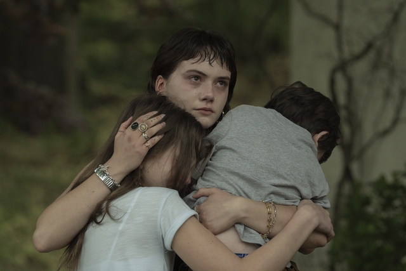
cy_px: 136
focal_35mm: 200
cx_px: 203
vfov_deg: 6.9
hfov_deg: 10.3
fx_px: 2256
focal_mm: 200
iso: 2500
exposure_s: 1/640
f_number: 5.6
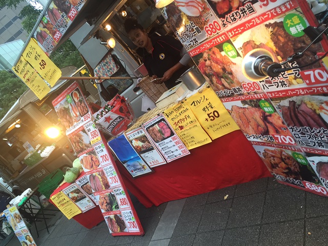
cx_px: 164
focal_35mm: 29
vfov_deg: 48.2
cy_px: 123
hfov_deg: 61.7
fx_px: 275
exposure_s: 1/120
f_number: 2.2
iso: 50
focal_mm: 4.15
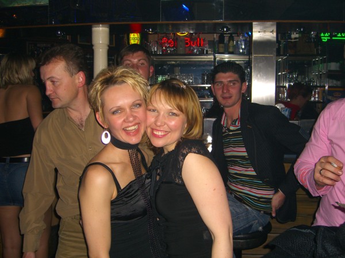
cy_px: 129
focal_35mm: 38
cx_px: 172
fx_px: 379
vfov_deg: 37.7
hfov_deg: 49.0
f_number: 2.8
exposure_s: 1/60
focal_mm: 7.9
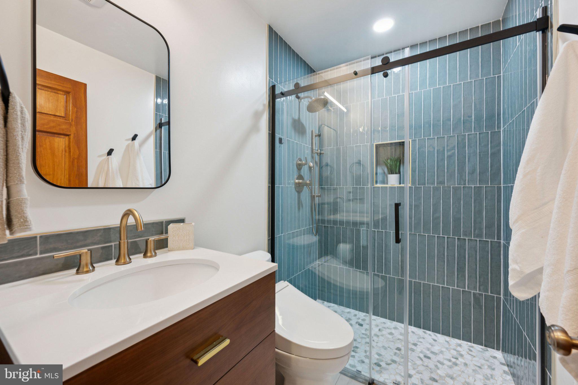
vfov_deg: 81.2
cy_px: 192
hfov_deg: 104.3
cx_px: 289
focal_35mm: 14
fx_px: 225
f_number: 7.1
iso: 400
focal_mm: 14
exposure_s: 1/10
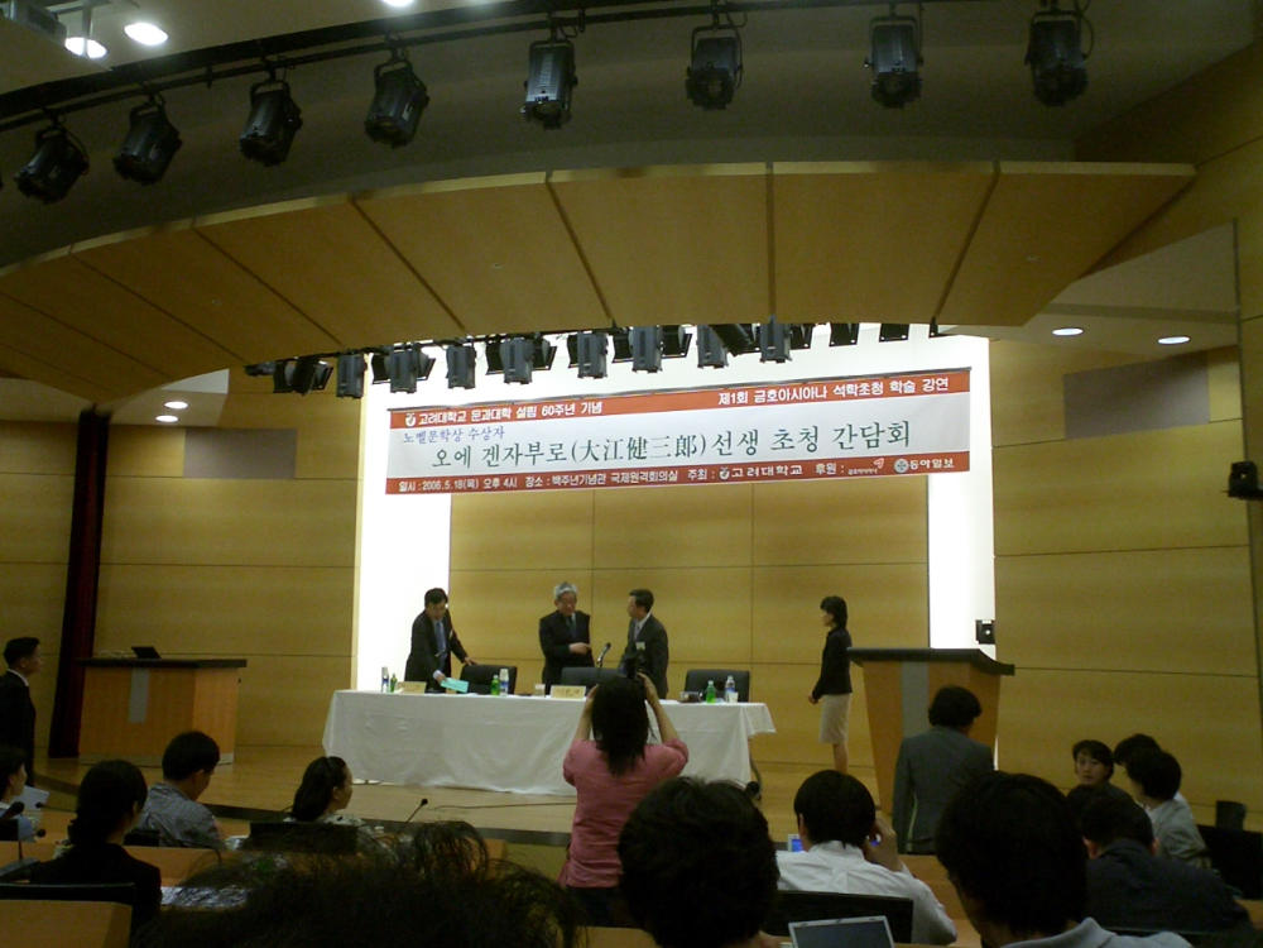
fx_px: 1350
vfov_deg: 38.7
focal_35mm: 37
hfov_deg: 50.1
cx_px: 632
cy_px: 474
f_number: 3.5
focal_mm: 5.6
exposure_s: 1/40
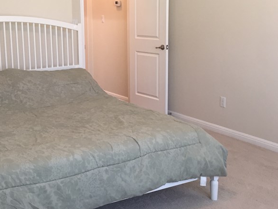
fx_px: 410
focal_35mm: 51
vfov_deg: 28.5
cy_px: 76
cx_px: 75
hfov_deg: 36.7
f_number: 2.2
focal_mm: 4.15
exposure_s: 1/30
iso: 80
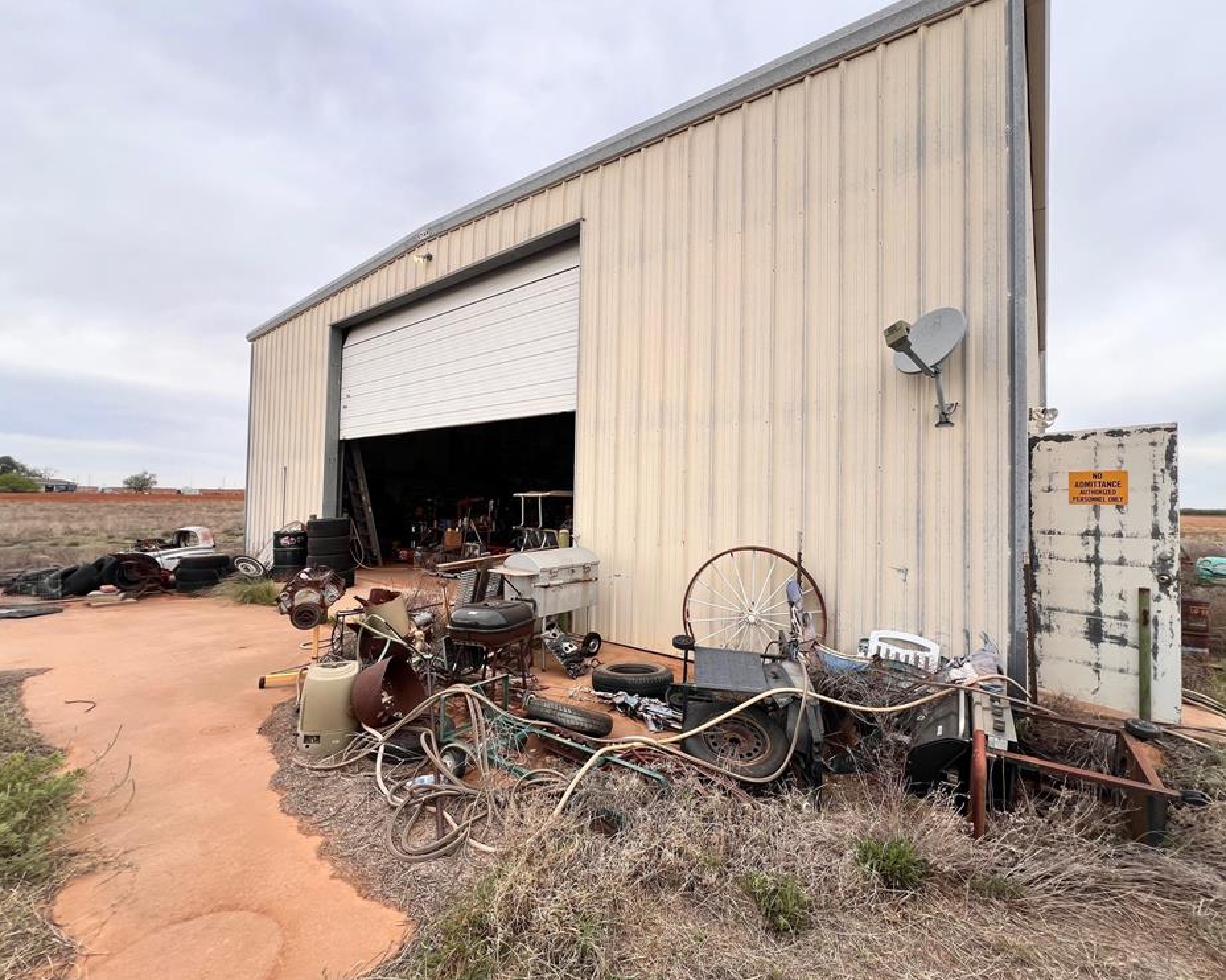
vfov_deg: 88.0
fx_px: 508
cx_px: 625
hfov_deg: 100.7
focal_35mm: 14
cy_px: 485
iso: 32
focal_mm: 1.57
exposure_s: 1/564
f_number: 1.8
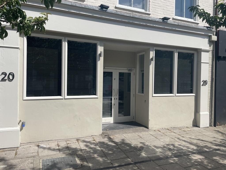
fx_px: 170
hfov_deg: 67.3
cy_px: 85
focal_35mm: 26
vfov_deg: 53.1
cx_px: 113
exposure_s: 1/4292
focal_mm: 4.2
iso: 32
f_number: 1.6
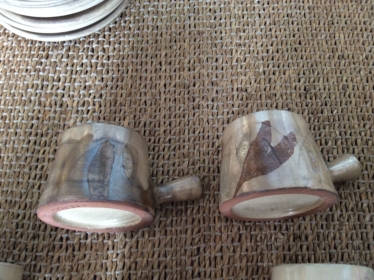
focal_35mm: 32
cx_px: 187
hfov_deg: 56.9
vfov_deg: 44.1
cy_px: 140
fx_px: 345
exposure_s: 1/25
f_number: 2.4
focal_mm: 3.3
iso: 100
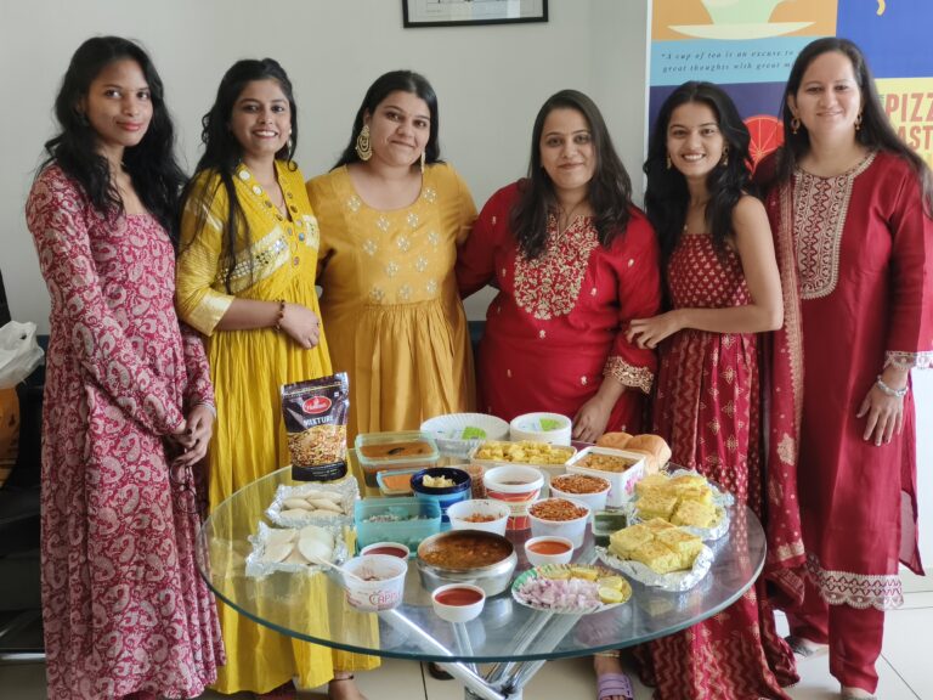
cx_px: 466
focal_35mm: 50
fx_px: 1348
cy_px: 350
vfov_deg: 29.1
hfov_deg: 38.2
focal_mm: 6.7
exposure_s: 1/100
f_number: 2.8
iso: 152
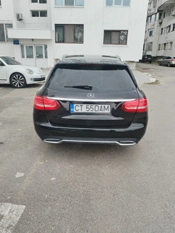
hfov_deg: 49.8
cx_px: 83
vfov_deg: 63.4
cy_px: 119
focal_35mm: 28
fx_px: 188
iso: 160
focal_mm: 4.75
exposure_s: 1/120
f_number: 1.8
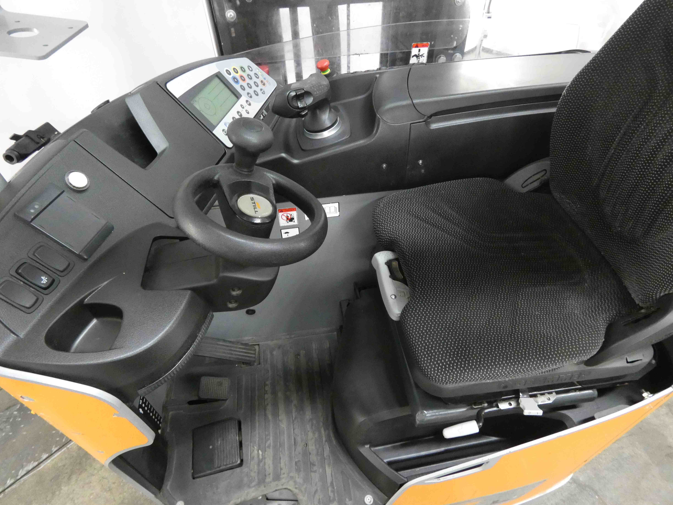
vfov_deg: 66.0
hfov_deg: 81.7
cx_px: 336
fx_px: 389
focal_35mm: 20
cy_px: 252
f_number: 2.8
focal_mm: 3.6
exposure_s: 1/60
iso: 1000
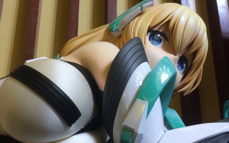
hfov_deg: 50.1
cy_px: 77
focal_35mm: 39
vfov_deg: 32.7
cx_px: 93
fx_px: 243
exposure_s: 1/30
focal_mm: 4.15
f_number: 2.2
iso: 125
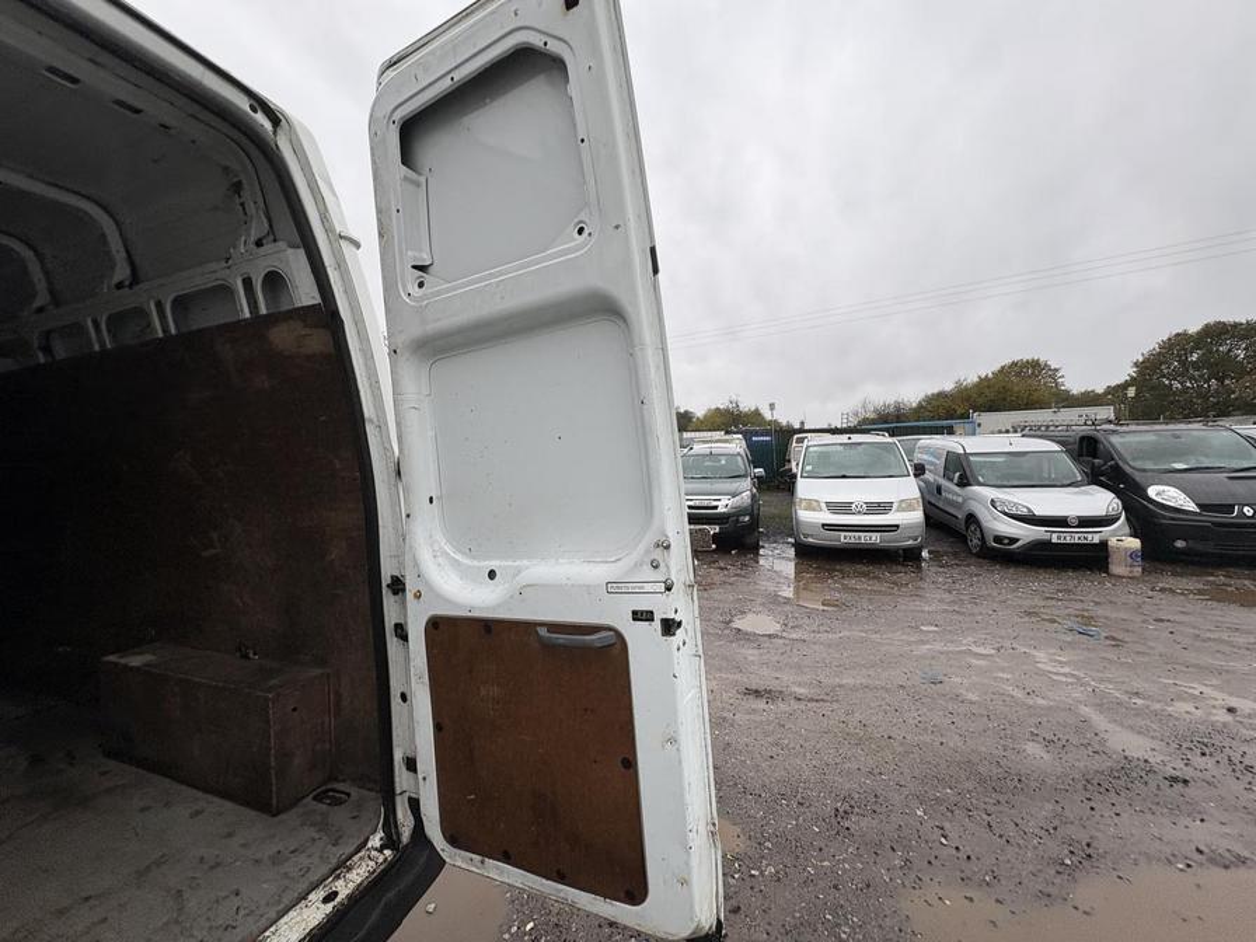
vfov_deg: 85.7
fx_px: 508
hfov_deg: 102.1
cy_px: 471
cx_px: 628
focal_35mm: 14
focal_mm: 2.22
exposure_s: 1/148
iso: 40
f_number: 2.2
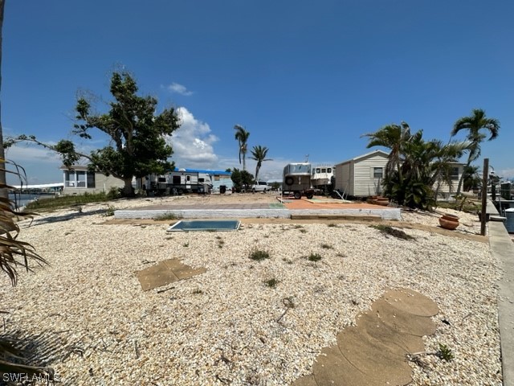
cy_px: 193
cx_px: 257
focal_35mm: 14
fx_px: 208
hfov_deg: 102.1
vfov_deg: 85.7
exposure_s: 1/5051
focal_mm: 2.22
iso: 50
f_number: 2.2
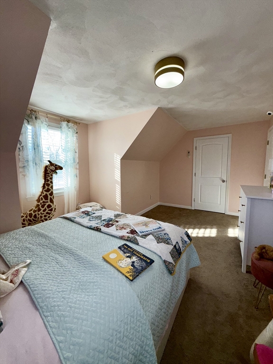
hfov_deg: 85.7
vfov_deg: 102.1
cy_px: 182
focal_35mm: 14
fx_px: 147
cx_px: 136
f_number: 2.2
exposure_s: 1/122
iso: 50
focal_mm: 2.22
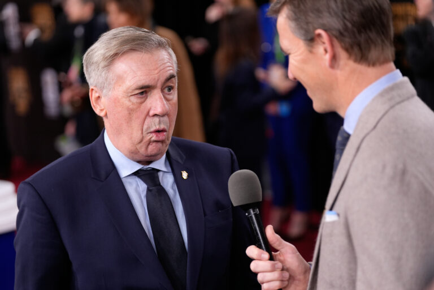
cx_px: 217
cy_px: 145
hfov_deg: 20.4
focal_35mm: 100
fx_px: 1205
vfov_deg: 13.7
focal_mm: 100
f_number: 2.8
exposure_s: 1/500
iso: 1000
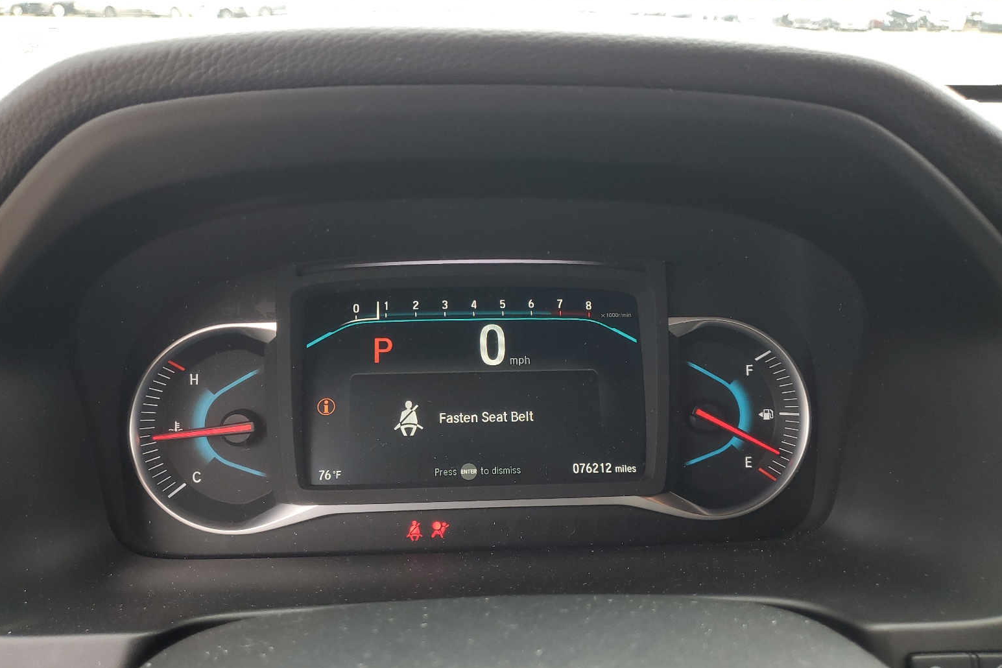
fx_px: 779
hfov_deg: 65.5
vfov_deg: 46.4
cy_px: 328
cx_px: 500
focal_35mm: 28
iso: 57
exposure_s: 1/120
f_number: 1.5
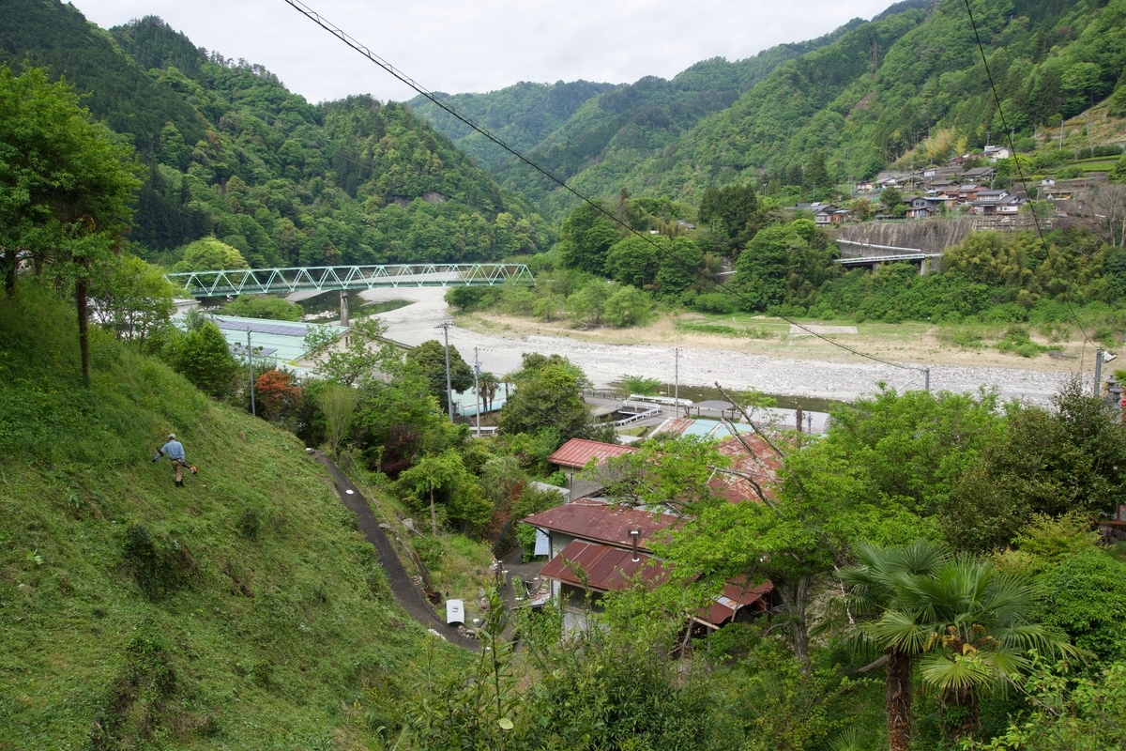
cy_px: 376
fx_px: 985
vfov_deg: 41.7
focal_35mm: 32
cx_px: 563
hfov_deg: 59.5
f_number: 8
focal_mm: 21
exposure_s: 1/250
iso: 160
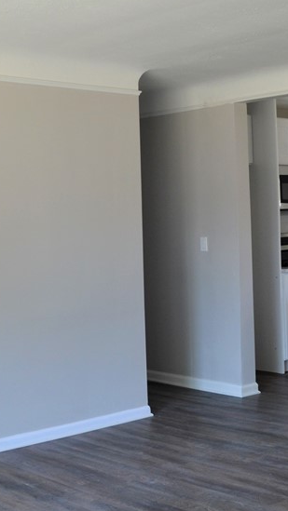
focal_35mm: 56
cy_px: 179
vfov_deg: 36.9
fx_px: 760
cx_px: 91
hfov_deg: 21.4
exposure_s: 1/100
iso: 400
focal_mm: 18
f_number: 5
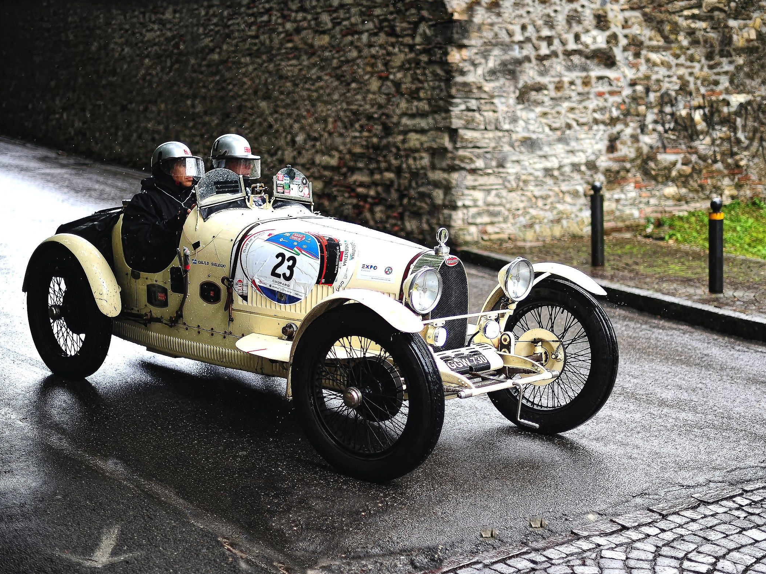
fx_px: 1217
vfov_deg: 26.6
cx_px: 402
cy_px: 286
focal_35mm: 55
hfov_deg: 34.9
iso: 400
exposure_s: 1/1600
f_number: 1.4
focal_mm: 50
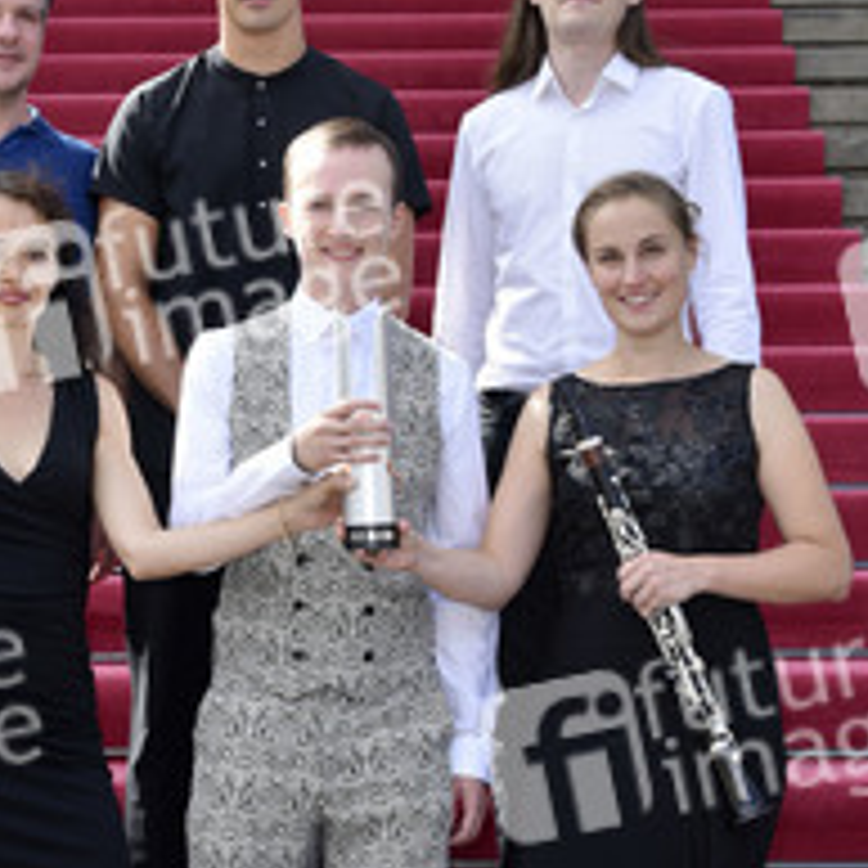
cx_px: 301
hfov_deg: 17.9
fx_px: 2752
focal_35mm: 97
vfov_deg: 17.9
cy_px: 513
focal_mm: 55
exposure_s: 1/100
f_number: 10
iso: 200
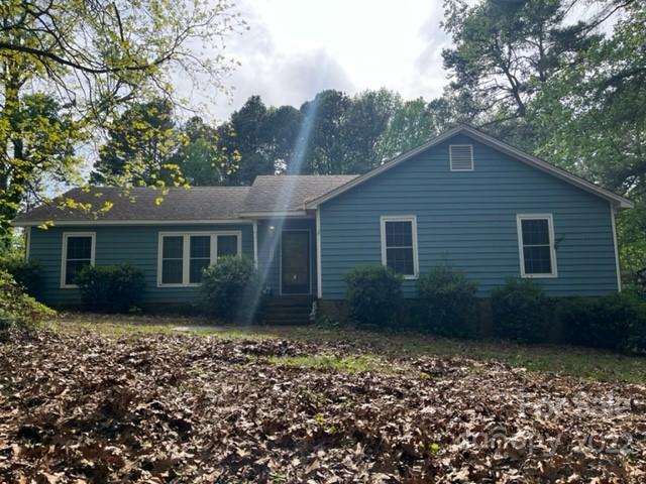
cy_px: 242
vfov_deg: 53.1
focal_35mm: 26
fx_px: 485
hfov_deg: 67.3
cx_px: 323
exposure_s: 1/1695
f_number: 1.6
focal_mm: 5.1
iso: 50
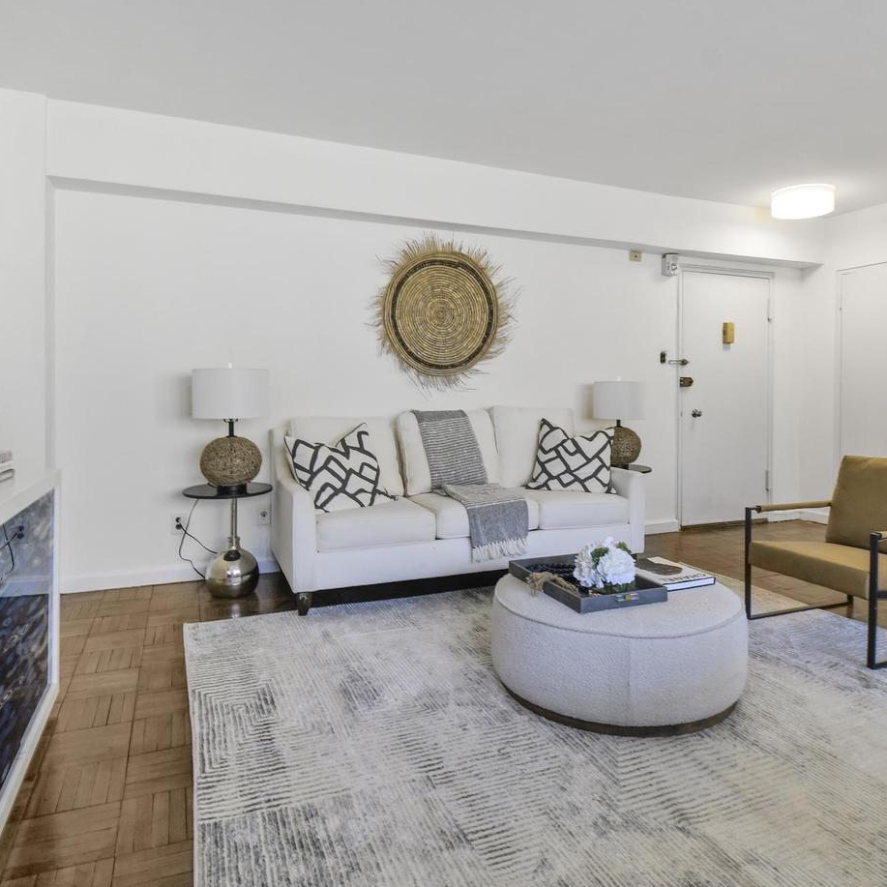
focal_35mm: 20
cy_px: 461
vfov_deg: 74.8
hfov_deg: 74.8
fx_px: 580
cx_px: 468
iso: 200
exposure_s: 1/15
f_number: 8
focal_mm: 10
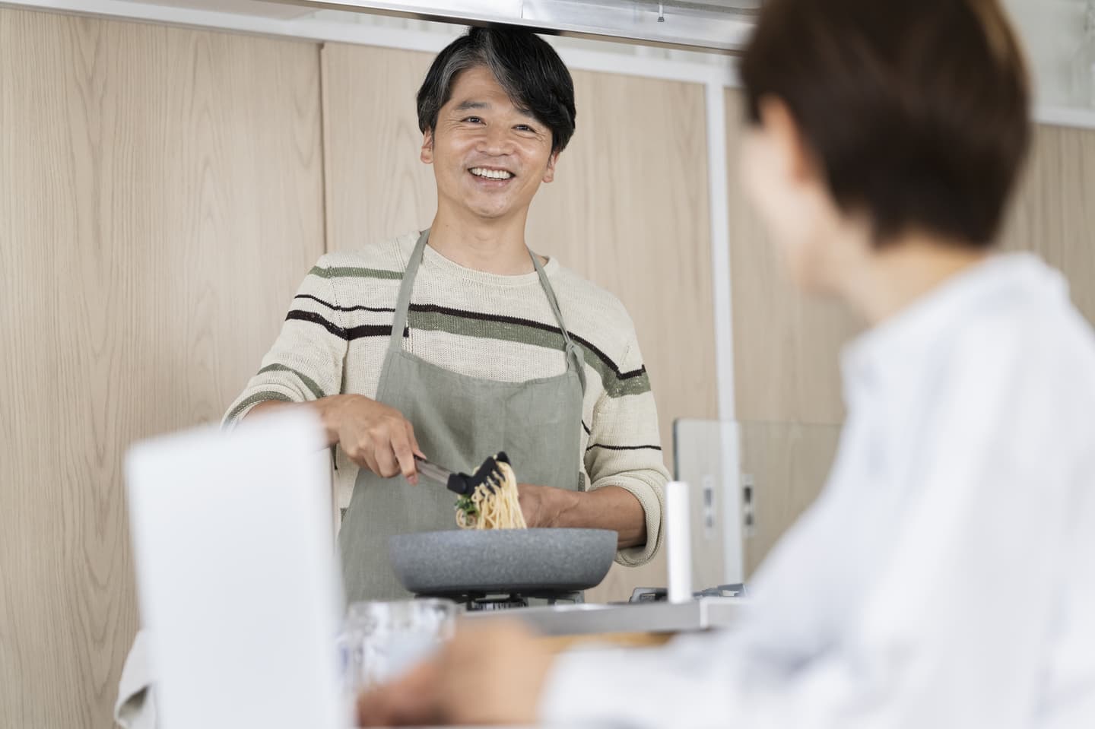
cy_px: 364
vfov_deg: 11.3
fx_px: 3679
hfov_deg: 16.9
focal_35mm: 121
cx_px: 548
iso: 800
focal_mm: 121
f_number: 2.8
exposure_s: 1/160
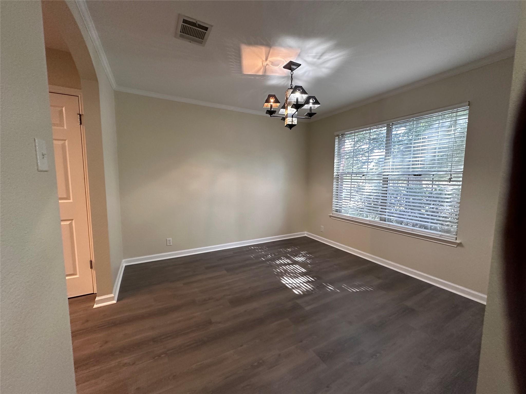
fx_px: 213
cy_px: 197
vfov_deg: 85.7
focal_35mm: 14
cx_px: 263
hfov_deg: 102.1
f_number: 2.2
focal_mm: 2.22
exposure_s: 1/60
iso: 320
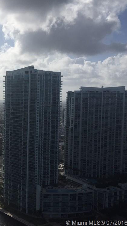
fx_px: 257
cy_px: 112
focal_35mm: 43
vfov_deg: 47.4
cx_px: -23
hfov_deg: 25.1
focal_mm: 4.15
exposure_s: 1/7937
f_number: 2.2
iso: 32
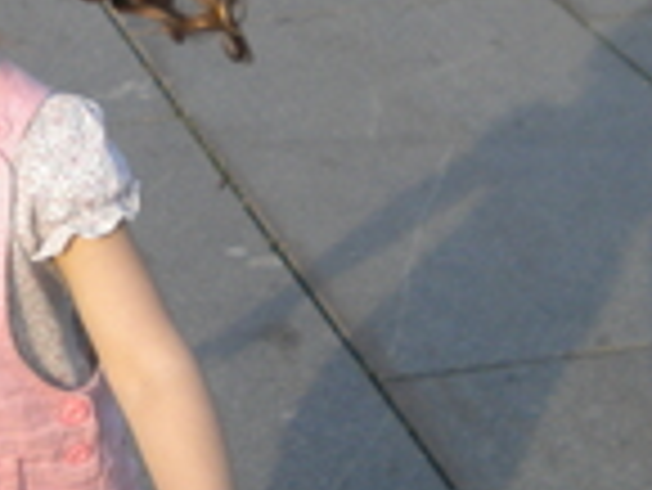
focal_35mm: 161
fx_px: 3035
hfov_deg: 12.1
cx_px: -4
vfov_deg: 9.1
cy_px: -49
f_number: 3.9
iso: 92
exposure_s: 1/424
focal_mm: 9.3
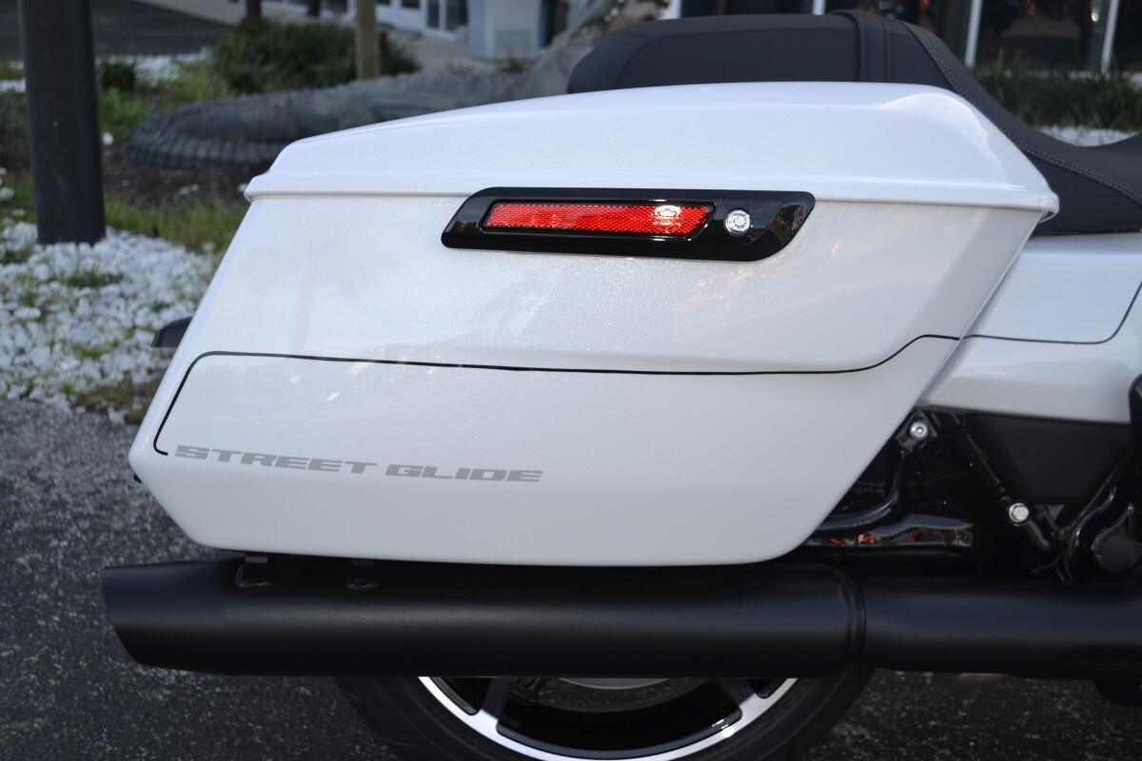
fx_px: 1237
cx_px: 571
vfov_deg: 34.2
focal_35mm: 39
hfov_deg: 49.6
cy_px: 380
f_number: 4.5
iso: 100
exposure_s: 1/200
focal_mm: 26
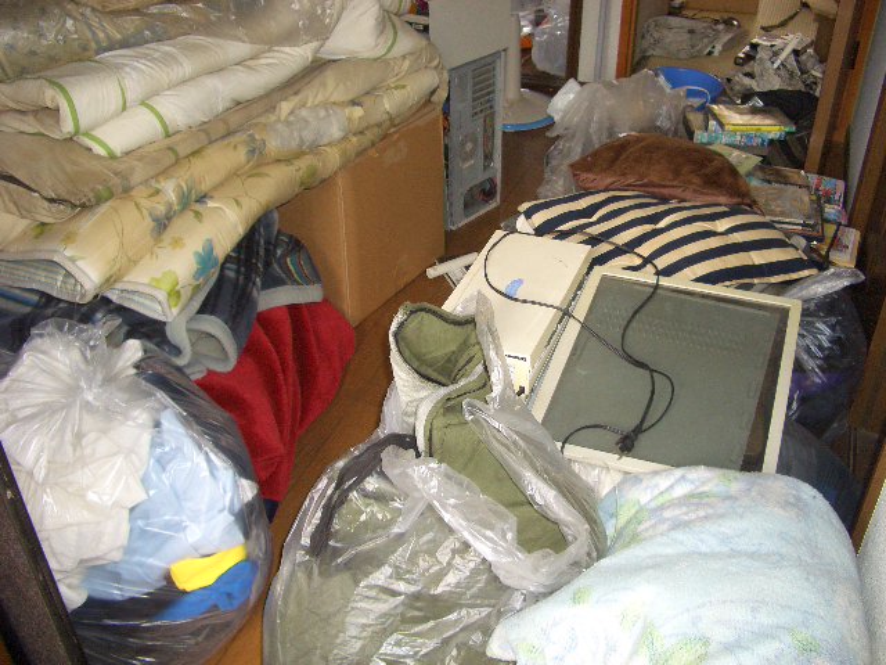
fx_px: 896
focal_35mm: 35
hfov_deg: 52.6
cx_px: 443
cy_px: 332
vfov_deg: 40.7
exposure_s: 1/60
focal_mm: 5.8
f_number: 2.6
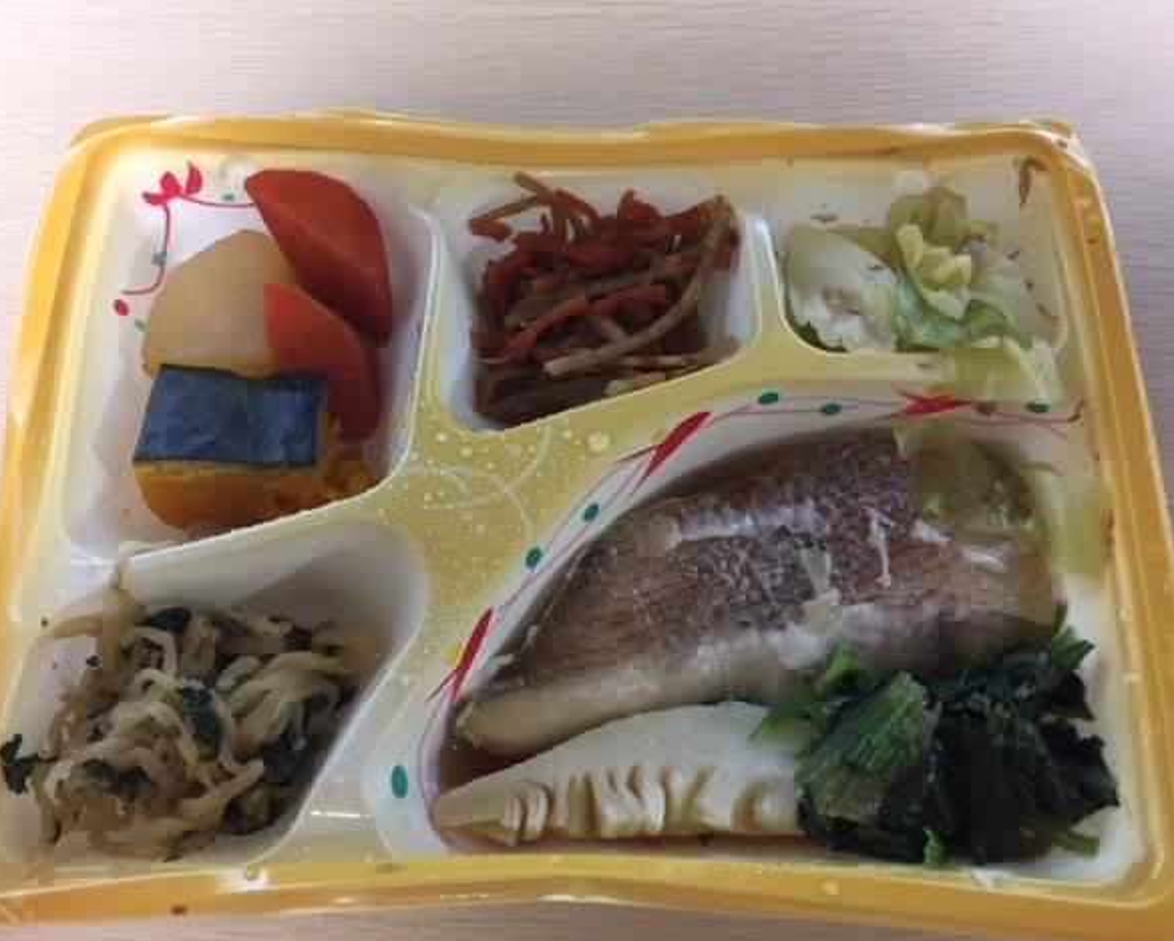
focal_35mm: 31
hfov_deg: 57.1
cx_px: 569
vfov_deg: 47.2
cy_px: 477
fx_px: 1078
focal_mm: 4.15
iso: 250
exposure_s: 1/24
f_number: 2.2
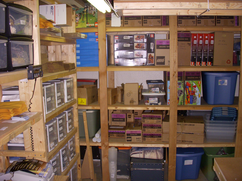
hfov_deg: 49.0
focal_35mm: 38
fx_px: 266
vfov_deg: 37.7
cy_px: 90
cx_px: 121
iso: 250
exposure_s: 1/80
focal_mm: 6.3
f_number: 3.3
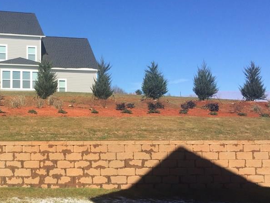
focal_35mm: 50
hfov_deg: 36.9
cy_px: 111
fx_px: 390
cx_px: 55
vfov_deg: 29.1
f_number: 2.2
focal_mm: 4.15
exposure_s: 1/2639
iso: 32
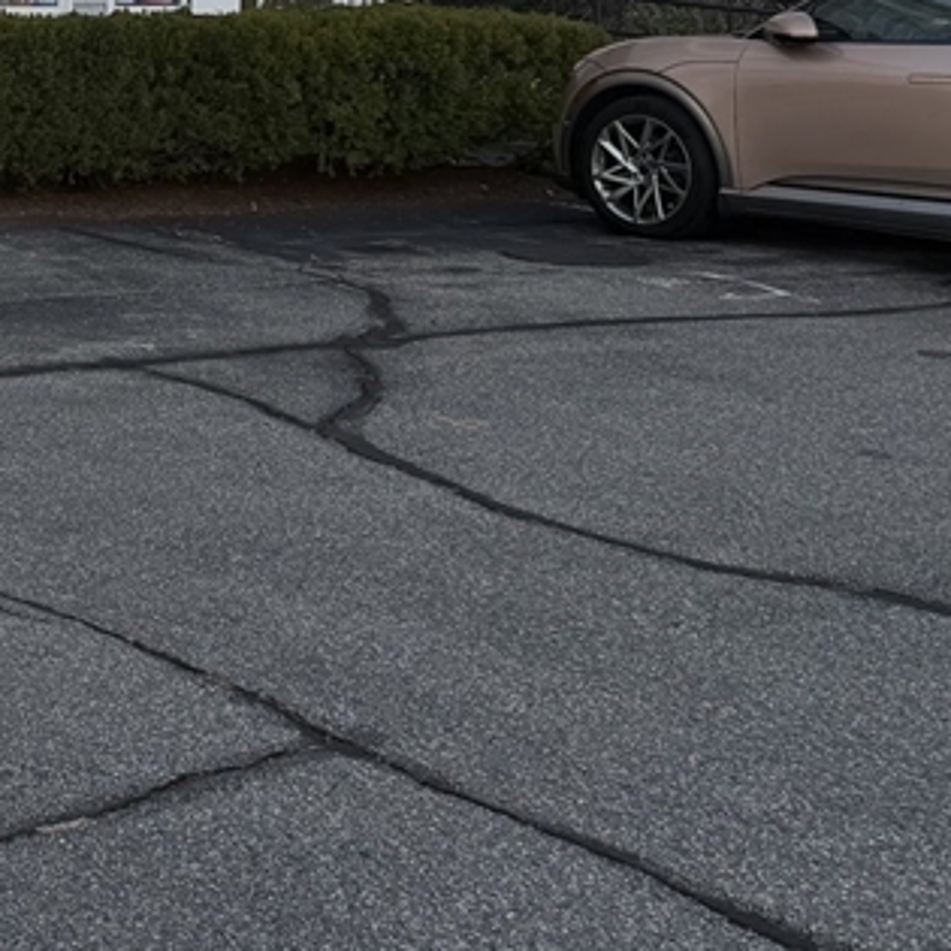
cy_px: -148
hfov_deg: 21.7
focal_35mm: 69
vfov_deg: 23.2
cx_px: -389
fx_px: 2145
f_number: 1.78
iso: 80
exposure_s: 1/484
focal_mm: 6.76
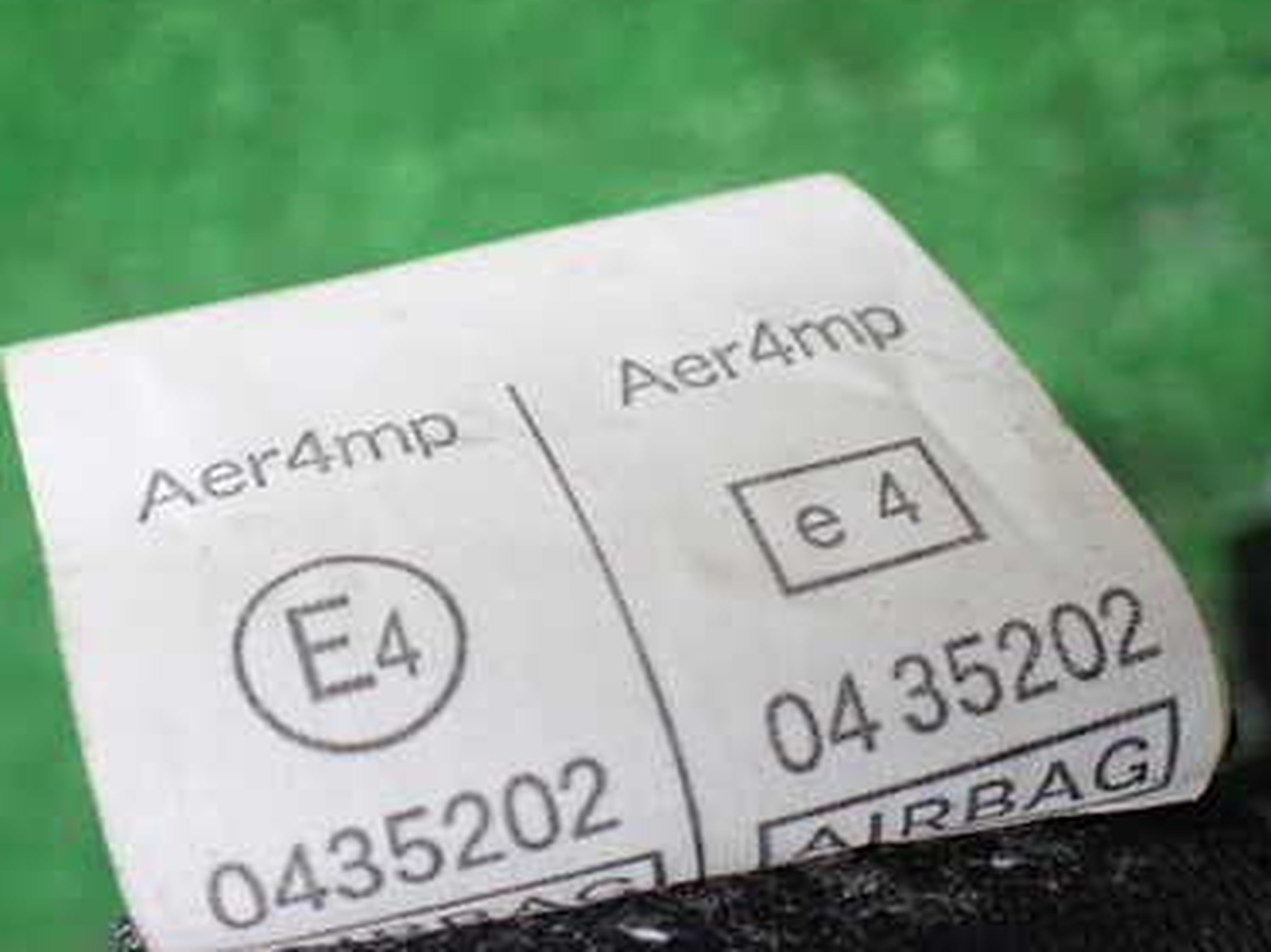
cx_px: 583
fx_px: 1762
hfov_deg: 39.6
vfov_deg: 30.2
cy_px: 495
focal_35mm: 48
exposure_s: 1/50
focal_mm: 5.4
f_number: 2.3
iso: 800
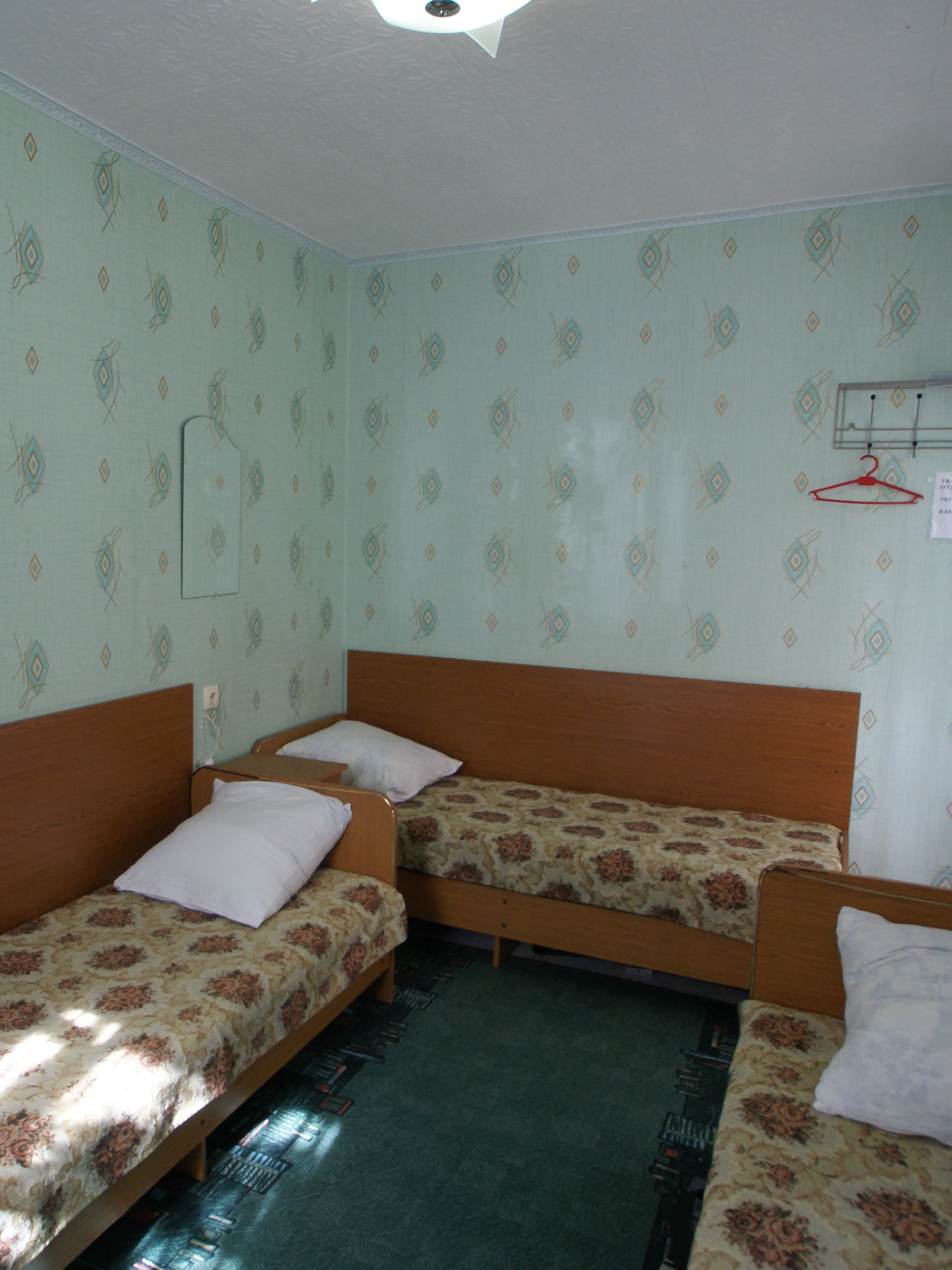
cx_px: 346
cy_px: 639
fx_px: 907
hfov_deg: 54.6
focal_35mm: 25
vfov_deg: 69.9
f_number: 4.5
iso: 320
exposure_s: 1/30
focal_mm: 11
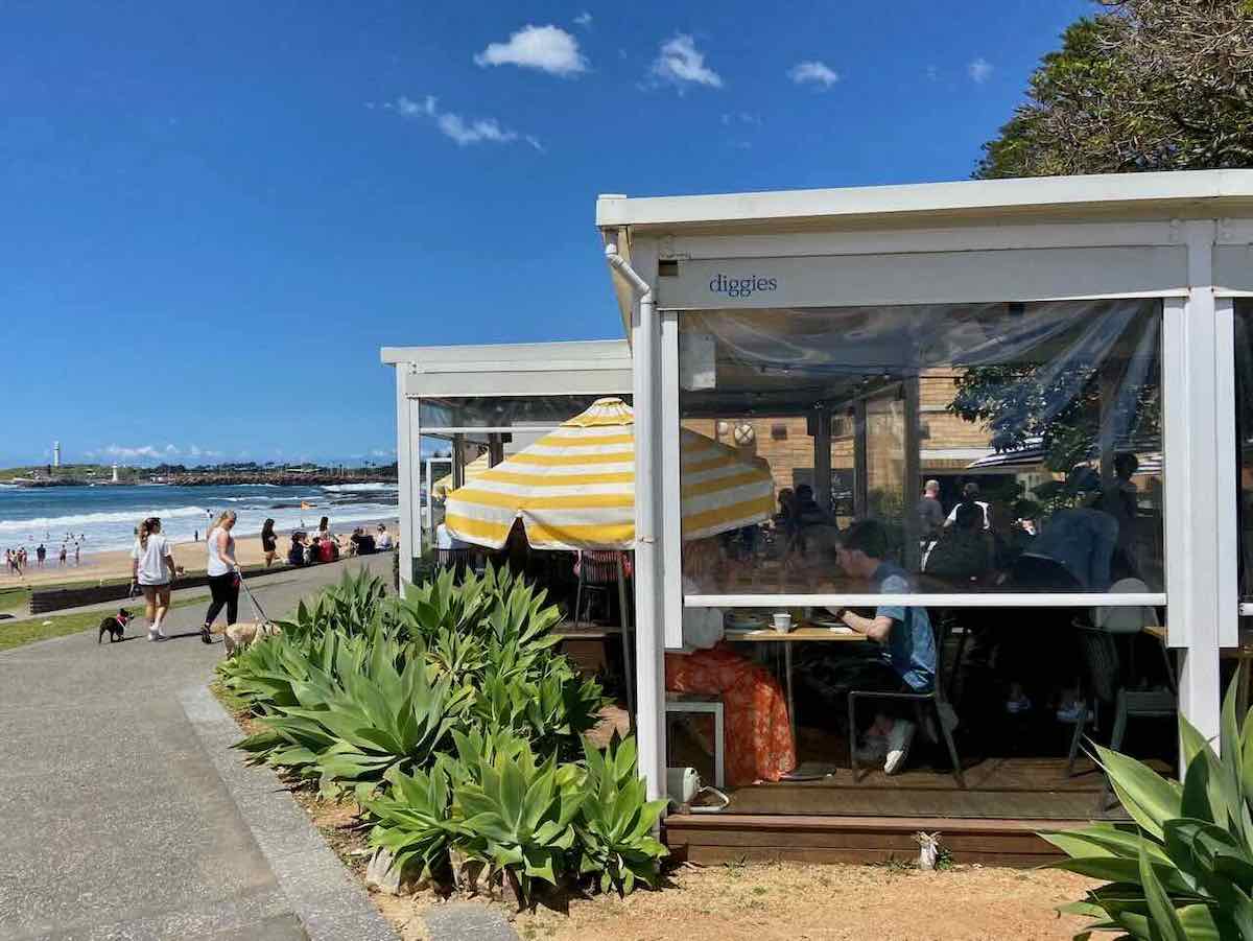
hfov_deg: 67.3
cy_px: 470
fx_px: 942
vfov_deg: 53.1
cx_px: 626
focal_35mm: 26
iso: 32
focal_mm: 4.25
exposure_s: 1/3984
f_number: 1.8
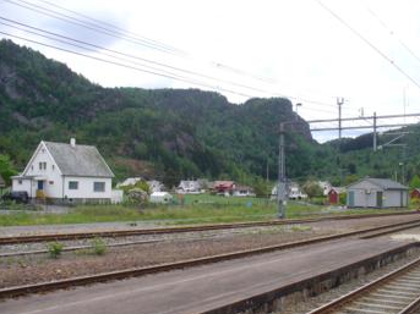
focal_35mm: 41
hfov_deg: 45.7
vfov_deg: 35.1
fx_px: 497
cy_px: 173
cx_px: 230
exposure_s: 1/125
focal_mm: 6.1
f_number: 5.6
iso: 64
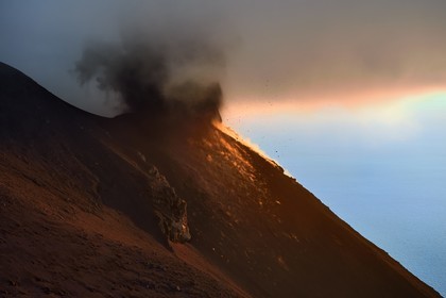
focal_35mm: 50
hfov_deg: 39.6
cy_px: 149
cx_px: 223
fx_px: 619
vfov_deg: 27.0
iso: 400
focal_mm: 50
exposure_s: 1/200
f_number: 4
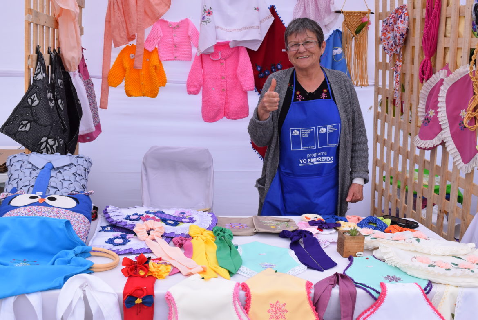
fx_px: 558
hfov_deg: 46.4
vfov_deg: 31.9
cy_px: 160
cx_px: 239
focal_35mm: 42
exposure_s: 1/400
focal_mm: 28
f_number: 10
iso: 200
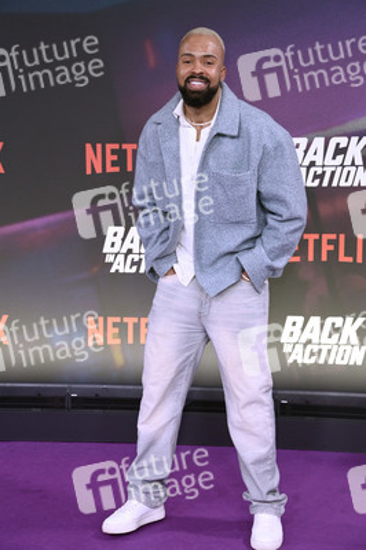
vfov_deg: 28.1
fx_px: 1100
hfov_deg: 18.9
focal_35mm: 72
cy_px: 275
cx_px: 183
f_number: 5.6
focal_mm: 72
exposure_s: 1/250
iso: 2500
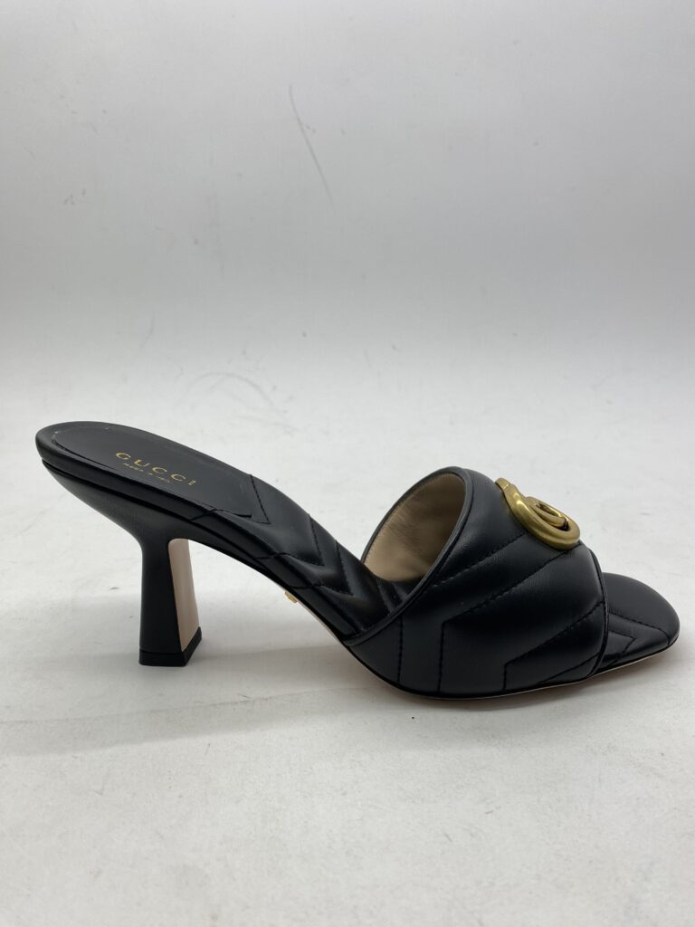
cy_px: 464
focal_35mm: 26
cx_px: 348
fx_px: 696
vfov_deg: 67.3
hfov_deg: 53.1
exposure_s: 1/102
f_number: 1.8
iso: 32
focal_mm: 4.25
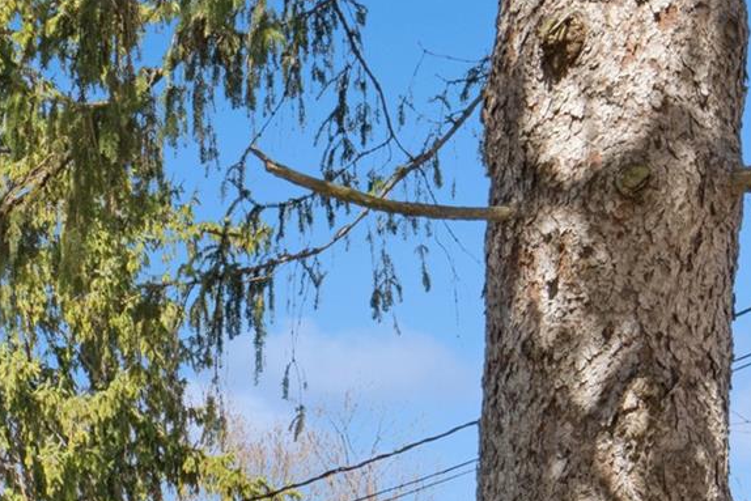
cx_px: -570
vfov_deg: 12.2
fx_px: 2233
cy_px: 738
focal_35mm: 107
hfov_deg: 16.3
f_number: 14
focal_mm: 30
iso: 640
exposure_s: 1/160
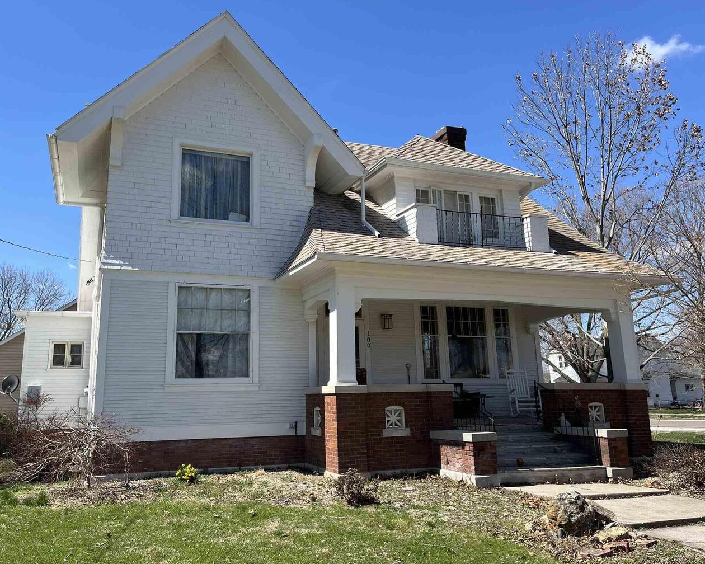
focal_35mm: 29
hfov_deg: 60.3
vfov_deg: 50.0
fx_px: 605
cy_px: 269
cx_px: 320
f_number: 1.6
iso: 50
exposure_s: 1/2358
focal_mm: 5.1
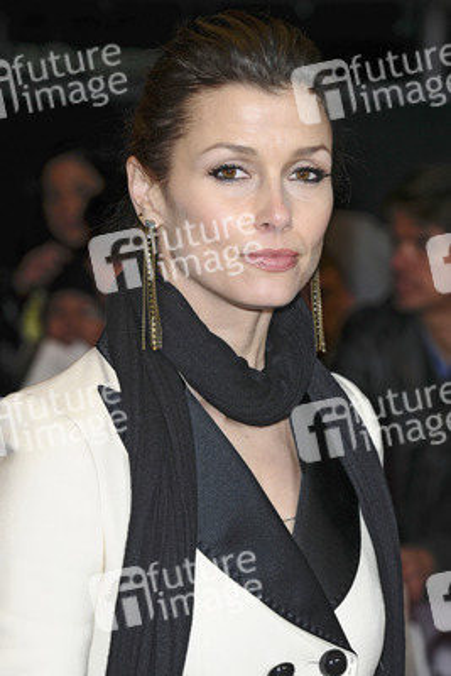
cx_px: 226
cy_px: 338
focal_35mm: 158
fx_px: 2957
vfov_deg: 13.0
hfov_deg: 8.7
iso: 200
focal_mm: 105
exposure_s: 1/250
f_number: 5.6
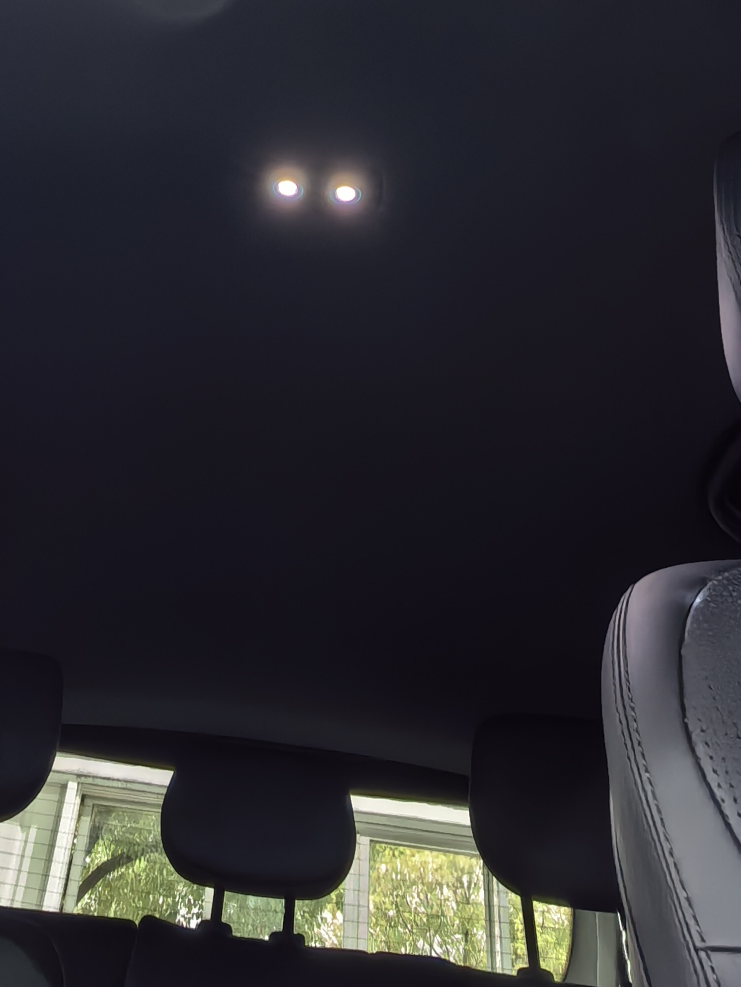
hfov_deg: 40.7
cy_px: 0
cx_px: 339
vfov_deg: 44.7
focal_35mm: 35
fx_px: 999
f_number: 2.2
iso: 1250
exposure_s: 1/10
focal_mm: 1.95
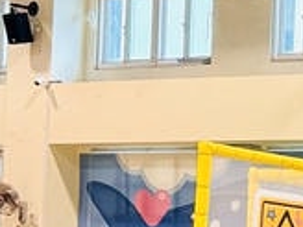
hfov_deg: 9.2
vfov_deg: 8.3
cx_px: 870
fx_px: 1541
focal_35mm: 176
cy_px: 338
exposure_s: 1/60
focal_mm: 6.76
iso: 125
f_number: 1.78
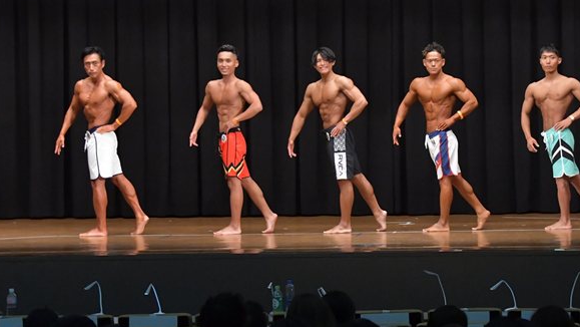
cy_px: 130
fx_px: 2200
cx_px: 377
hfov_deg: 15.0
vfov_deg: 8.5
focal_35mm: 143
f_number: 5.6
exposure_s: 1/400
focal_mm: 68
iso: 6400
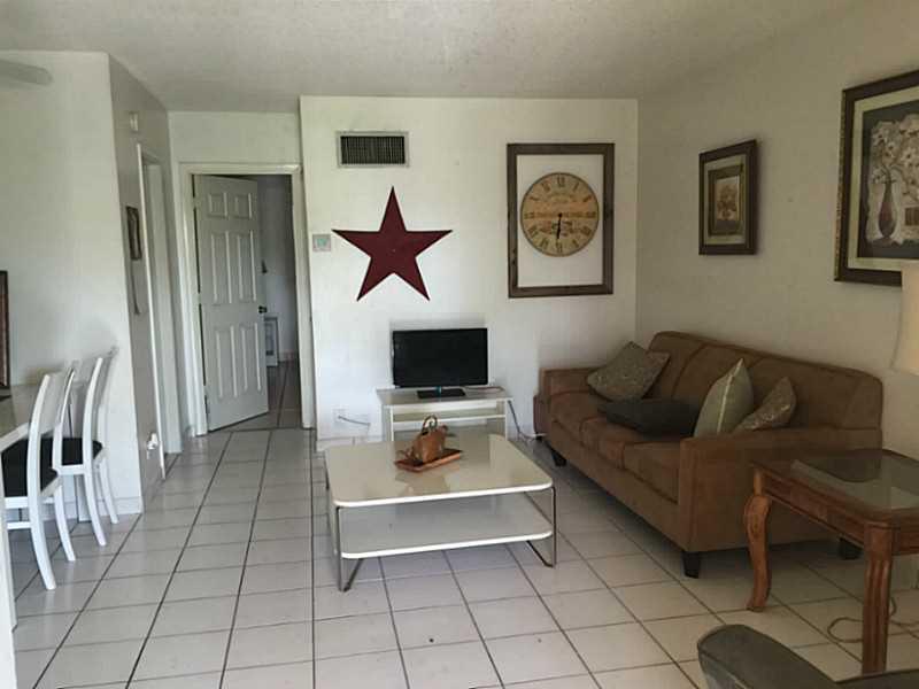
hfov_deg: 61.7
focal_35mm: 29
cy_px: 344
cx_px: 460
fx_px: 770
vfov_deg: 48.2
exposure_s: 1/15
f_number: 2.2
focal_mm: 4.15
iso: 50
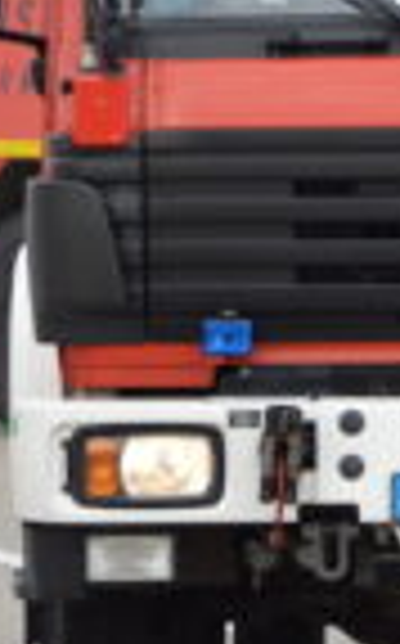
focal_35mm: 613
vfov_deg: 3.4
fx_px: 10724
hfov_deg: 2.1
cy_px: 178
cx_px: 1027
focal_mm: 98
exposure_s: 1/1250
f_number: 5.6
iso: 400
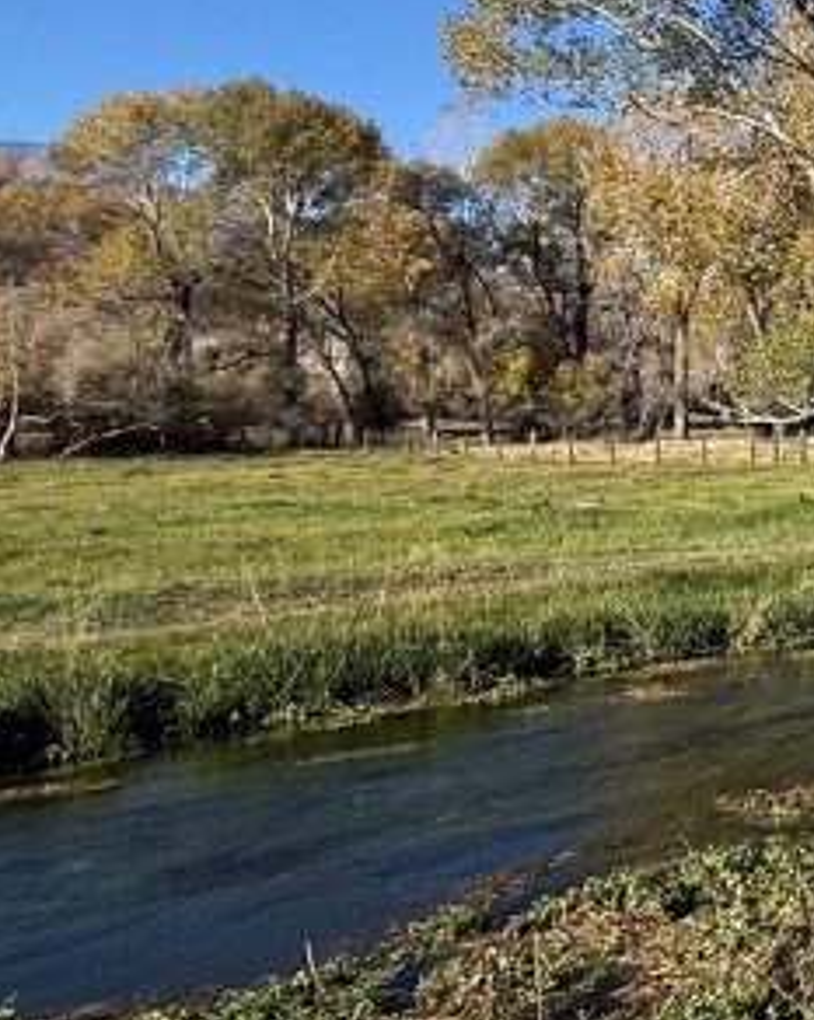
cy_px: 370
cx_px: 1555
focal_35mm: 48
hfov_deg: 19.9
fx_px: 1448
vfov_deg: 38.5
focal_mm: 2.22
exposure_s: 1/1795
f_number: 2.2
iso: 50
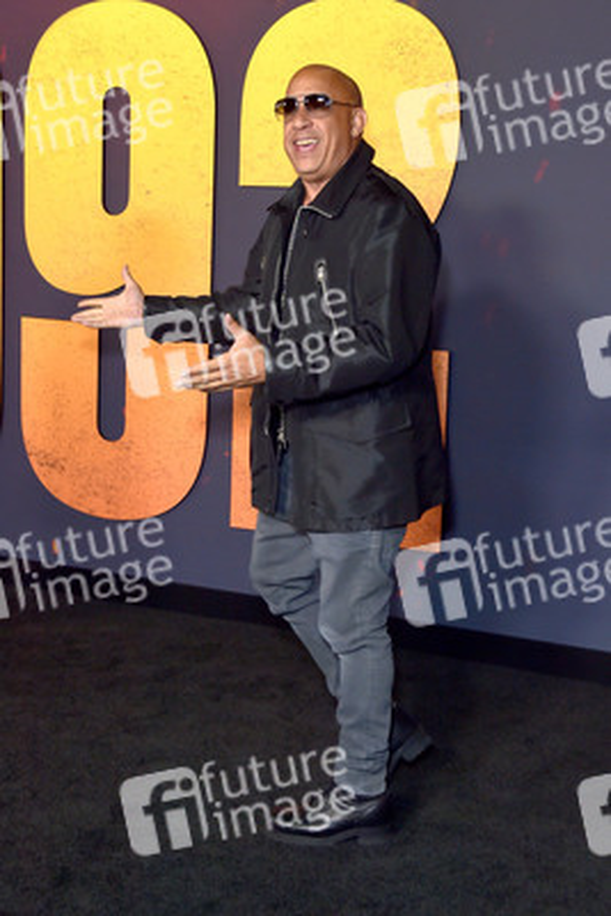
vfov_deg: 50.7
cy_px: 458
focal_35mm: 38
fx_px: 967
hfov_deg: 35.1
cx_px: 306
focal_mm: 38
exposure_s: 1/250
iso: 640
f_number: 6.3
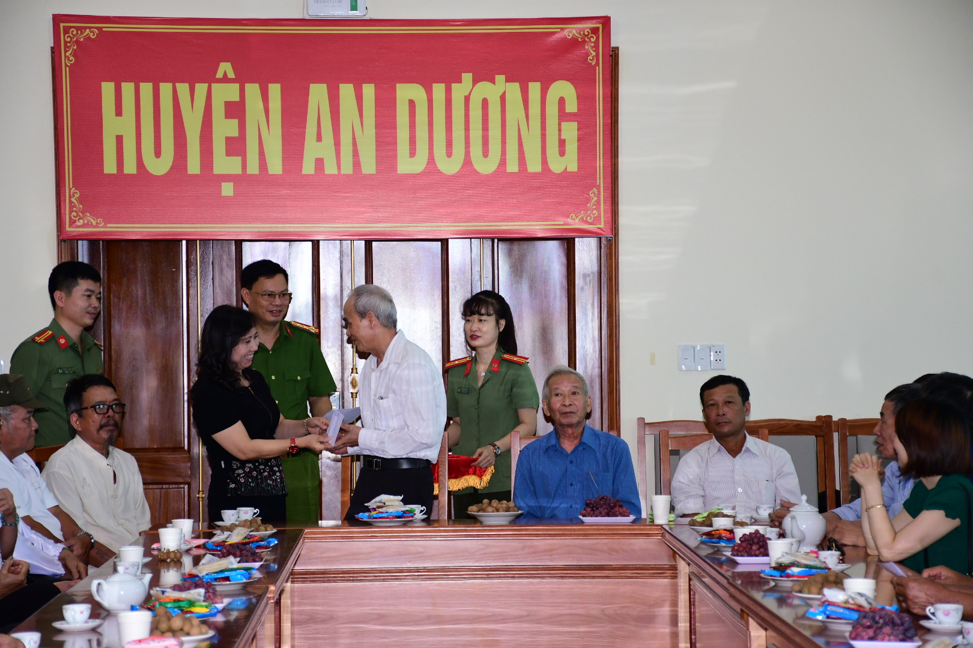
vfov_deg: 12.2
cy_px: 324
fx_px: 3040
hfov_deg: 18.2
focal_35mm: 112
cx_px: 486
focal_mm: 75
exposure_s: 1/200
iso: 1250
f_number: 5
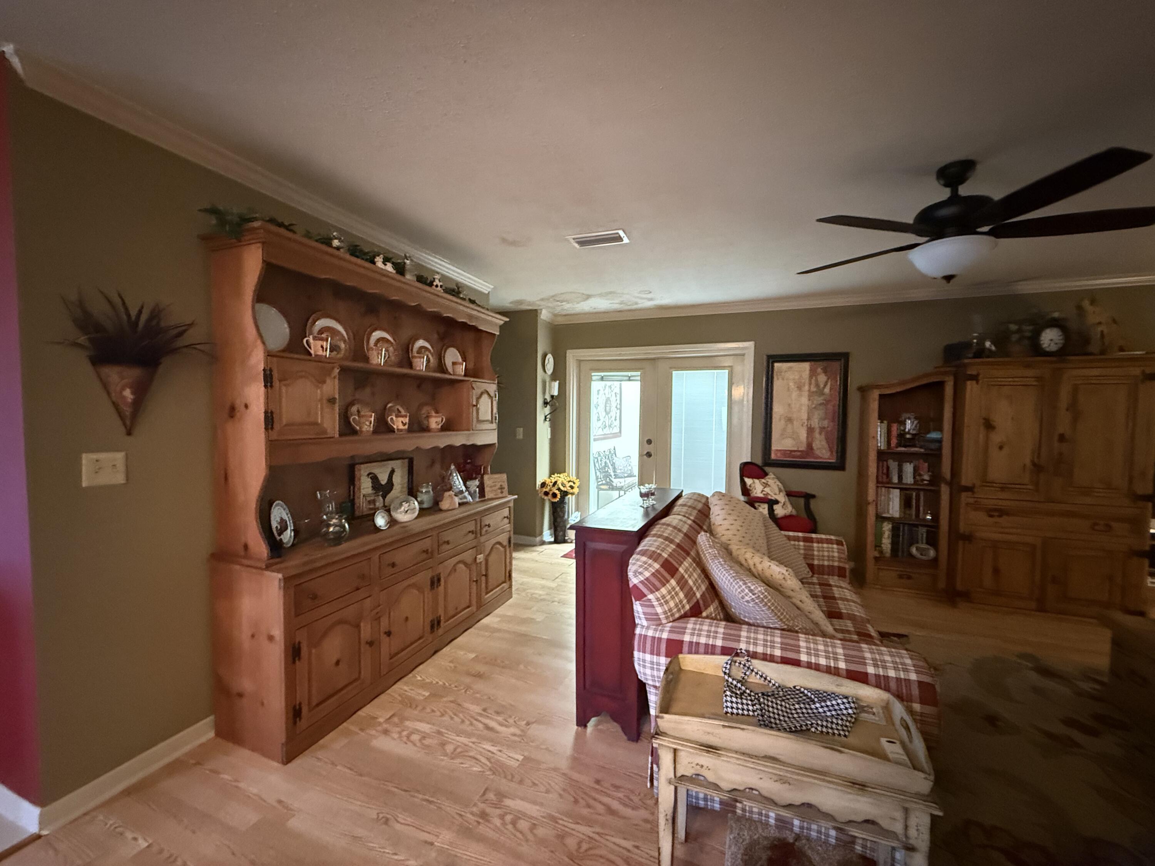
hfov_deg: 102.1
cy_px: 433
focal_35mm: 14
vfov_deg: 85.7
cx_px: 578
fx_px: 467
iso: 1000
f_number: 2.2
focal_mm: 2.22
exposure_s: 1/40
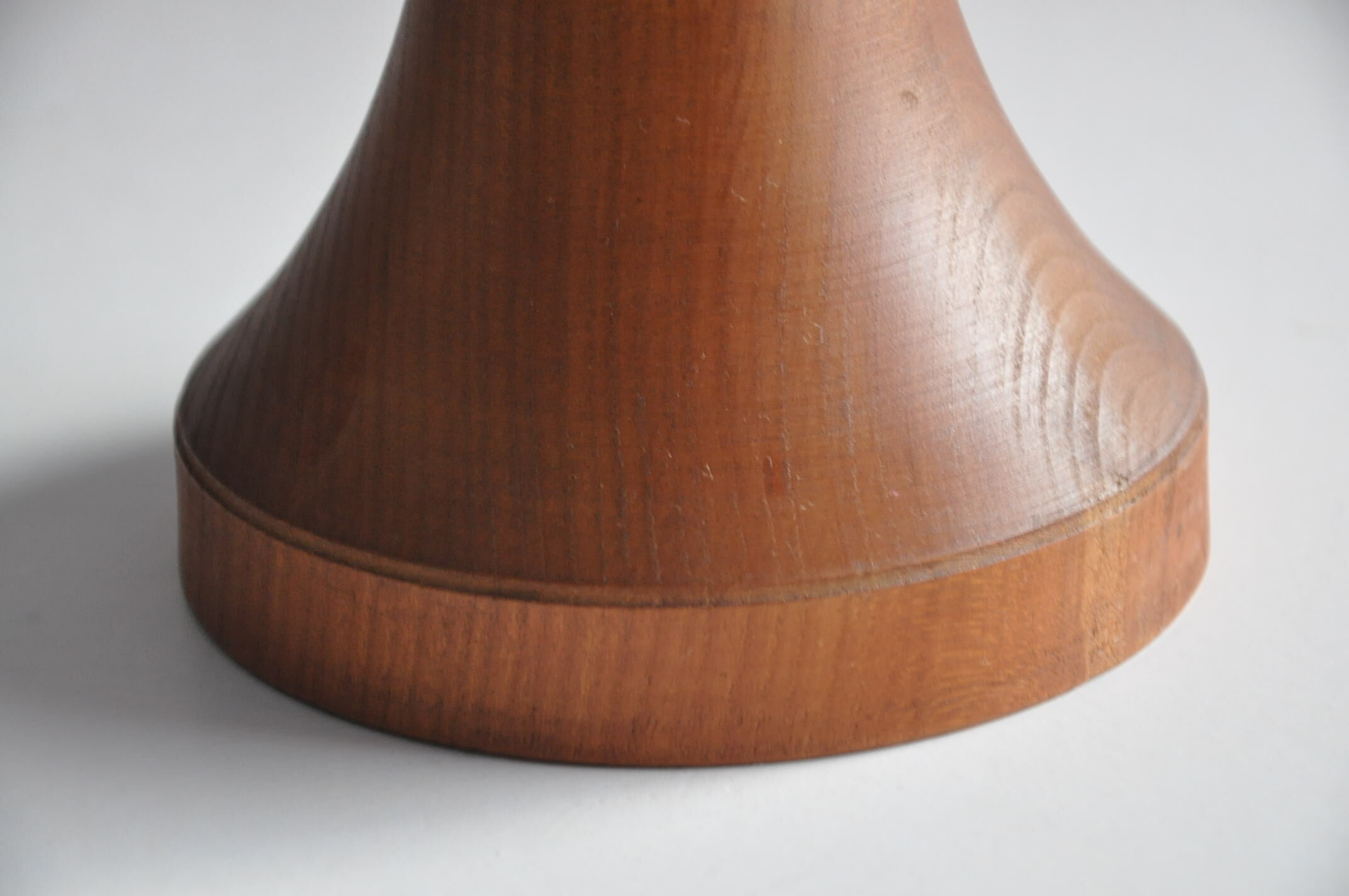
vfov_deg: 10.1
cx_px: 674
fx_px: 5053
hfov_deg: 15.2
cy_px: 448
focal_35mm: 135
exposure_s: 1/25
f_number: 5.6
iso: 1600
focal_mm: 90
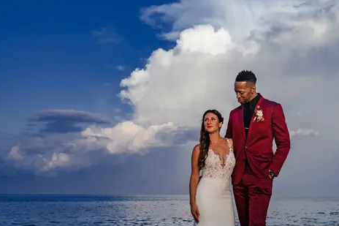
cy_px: 149
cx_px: 232
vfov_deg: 27.4
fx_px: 461
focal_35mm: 49
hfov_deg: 39.8
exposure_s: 1/320
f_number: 5
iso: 50
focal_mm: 32
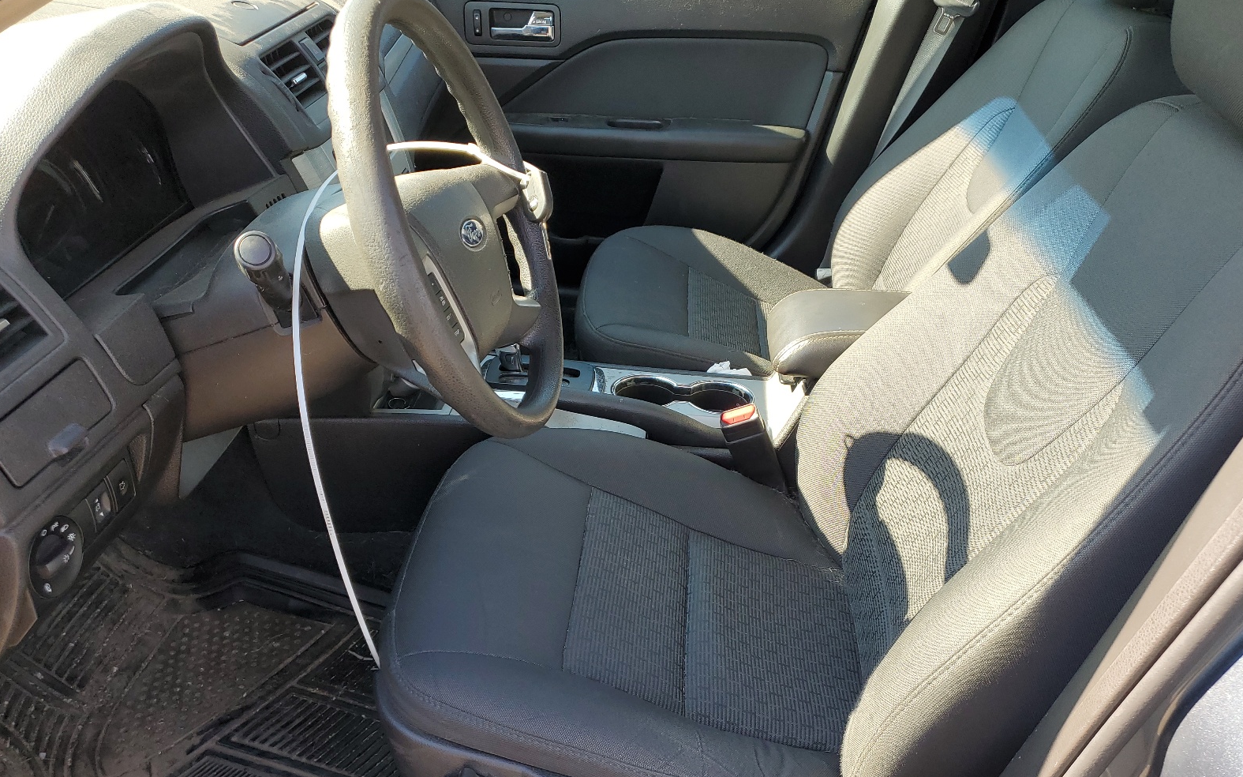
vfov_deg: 44.4
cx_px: 627
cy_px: 453
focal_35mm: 28
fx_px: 948
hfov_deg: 66.5
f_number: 1.5
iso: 50
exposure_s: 1/250
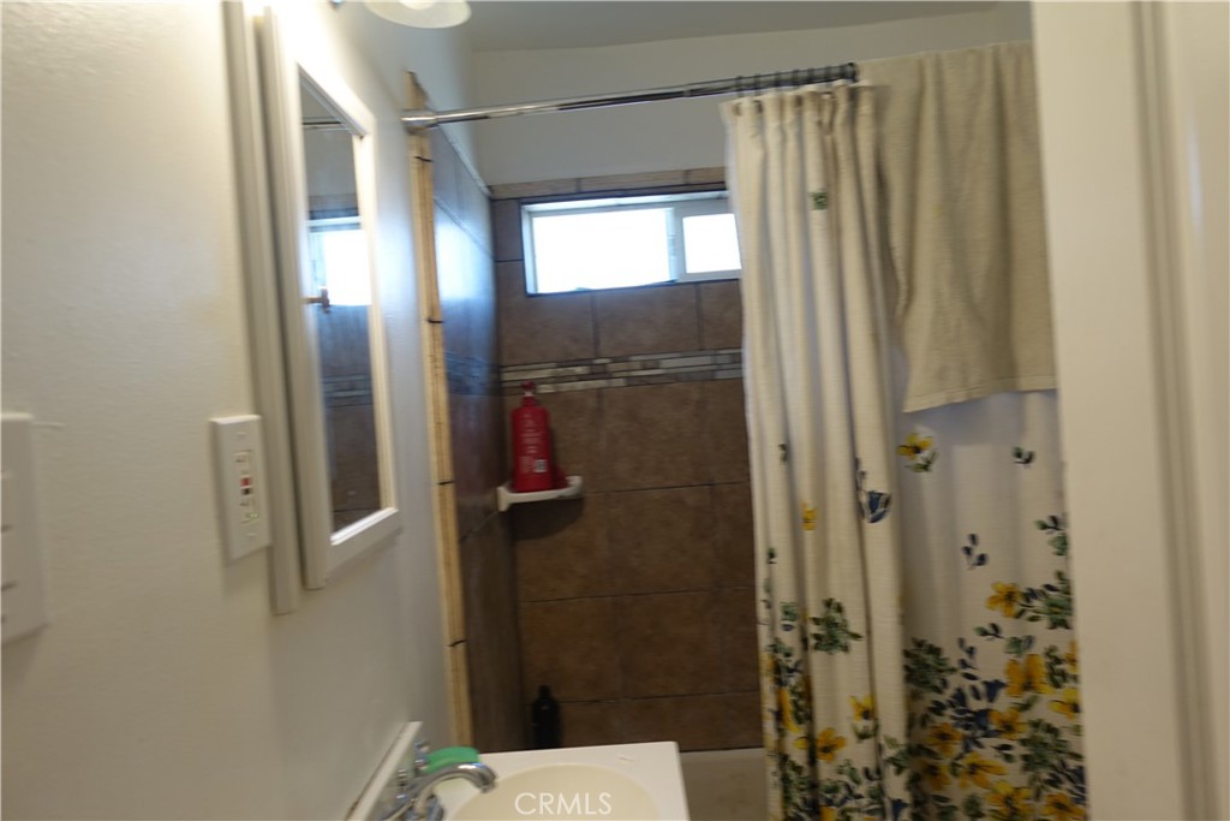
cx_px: 615
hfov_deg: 73.7
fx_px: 820
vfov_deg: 53.1
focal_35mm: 24
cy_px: 410
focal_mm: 8.8
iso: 125
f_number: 2.5
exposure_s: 1/30
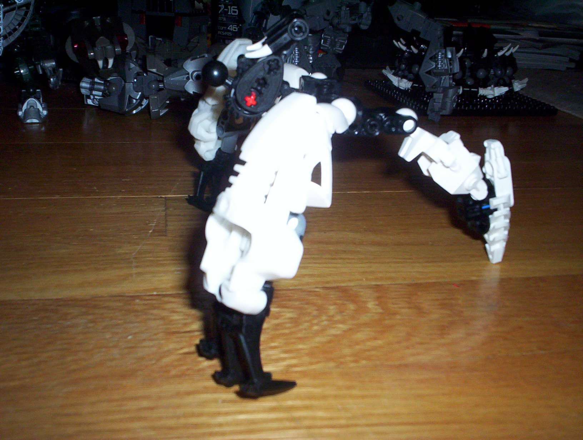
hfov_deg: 48.9
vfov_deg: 37.9
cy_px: 220
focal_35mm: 38
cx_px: 292
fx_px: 642
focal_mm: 4.99
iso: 140
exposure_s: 1/60
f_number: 4.5
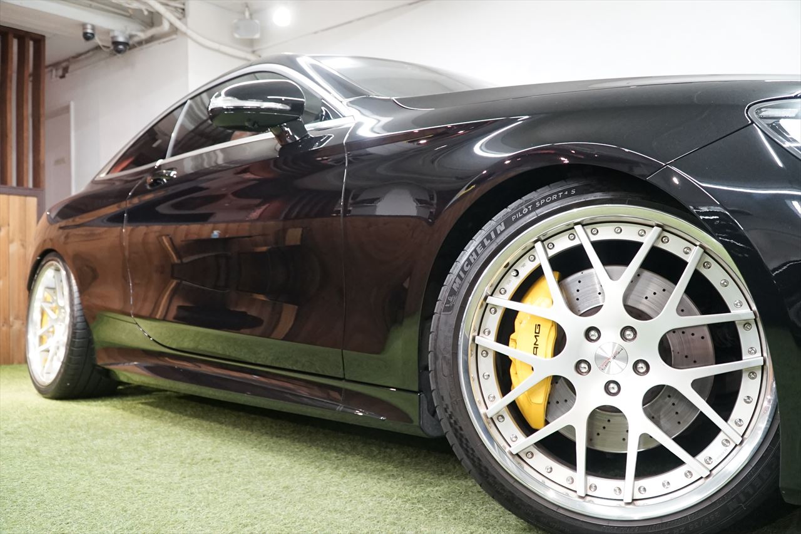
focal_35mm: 33
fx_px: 734
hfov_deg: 57.2
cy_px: 267
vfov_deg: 40.0
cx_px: 400
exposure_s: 1/60
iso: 2000
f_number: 4
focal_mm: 22
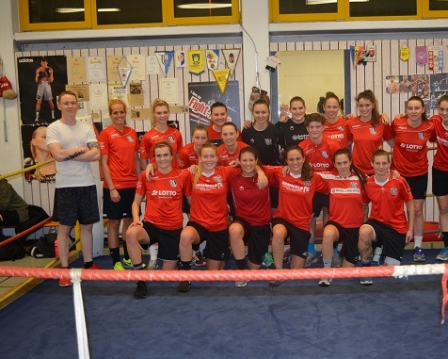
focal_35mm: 46
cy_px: 186
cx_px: 280
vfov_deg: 32.8
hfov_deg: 40.1
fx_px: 610
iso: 640
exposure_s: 1/60
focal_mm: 26
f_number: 4
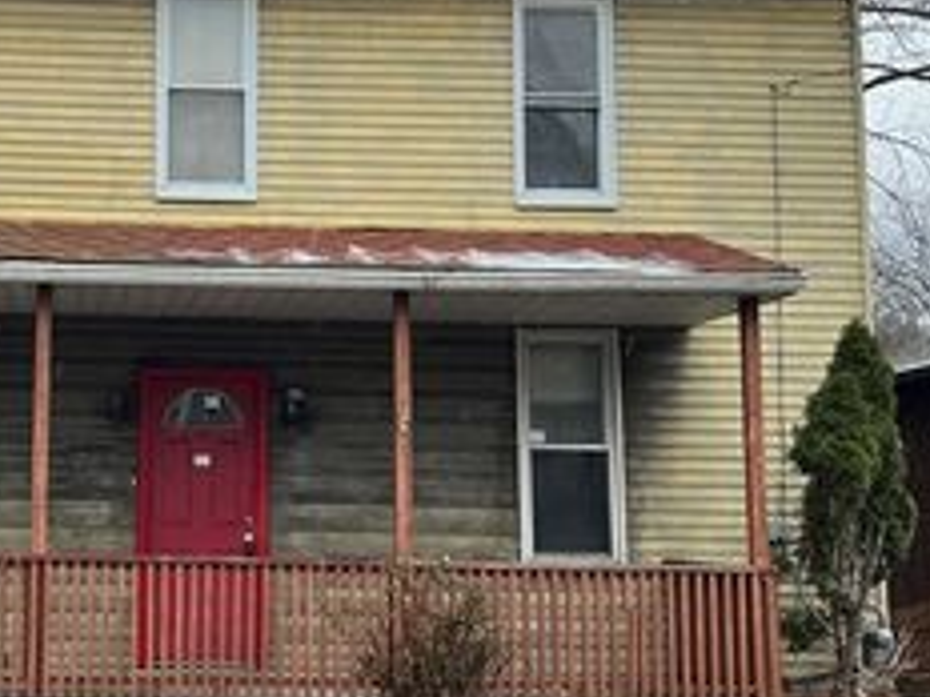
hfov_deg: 33.2
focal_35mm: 56
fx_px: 1505
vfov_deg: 26.1
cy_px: 338
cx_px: 168
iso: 50
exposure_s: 1/392
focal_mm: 5.7
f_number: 1.5
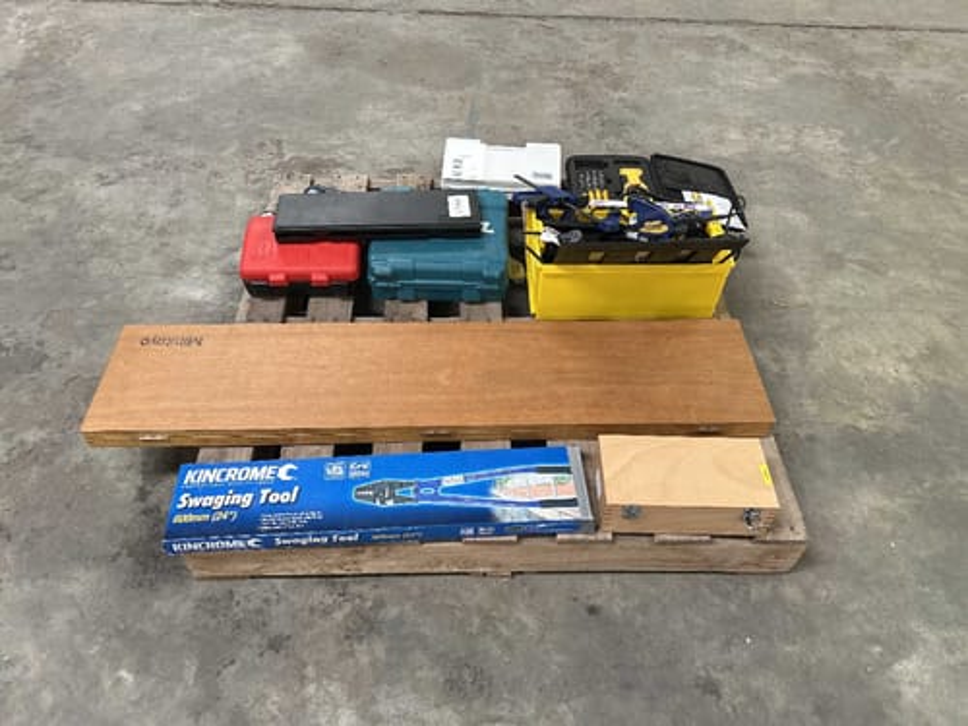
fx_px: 727
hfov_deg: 67.3
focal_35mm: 26
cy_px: 363
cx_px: 484
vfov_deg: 53.1
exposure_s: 1/113
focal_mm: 5.7
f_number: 1.5
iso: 125
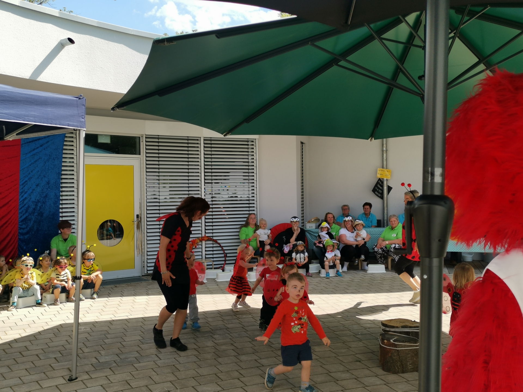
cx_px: 262
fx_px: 529
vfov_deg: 40.7
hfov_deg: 52.6
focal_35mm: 35
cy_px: 196
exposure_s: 1/1042
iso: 50
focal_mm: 5.58
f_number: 1.8
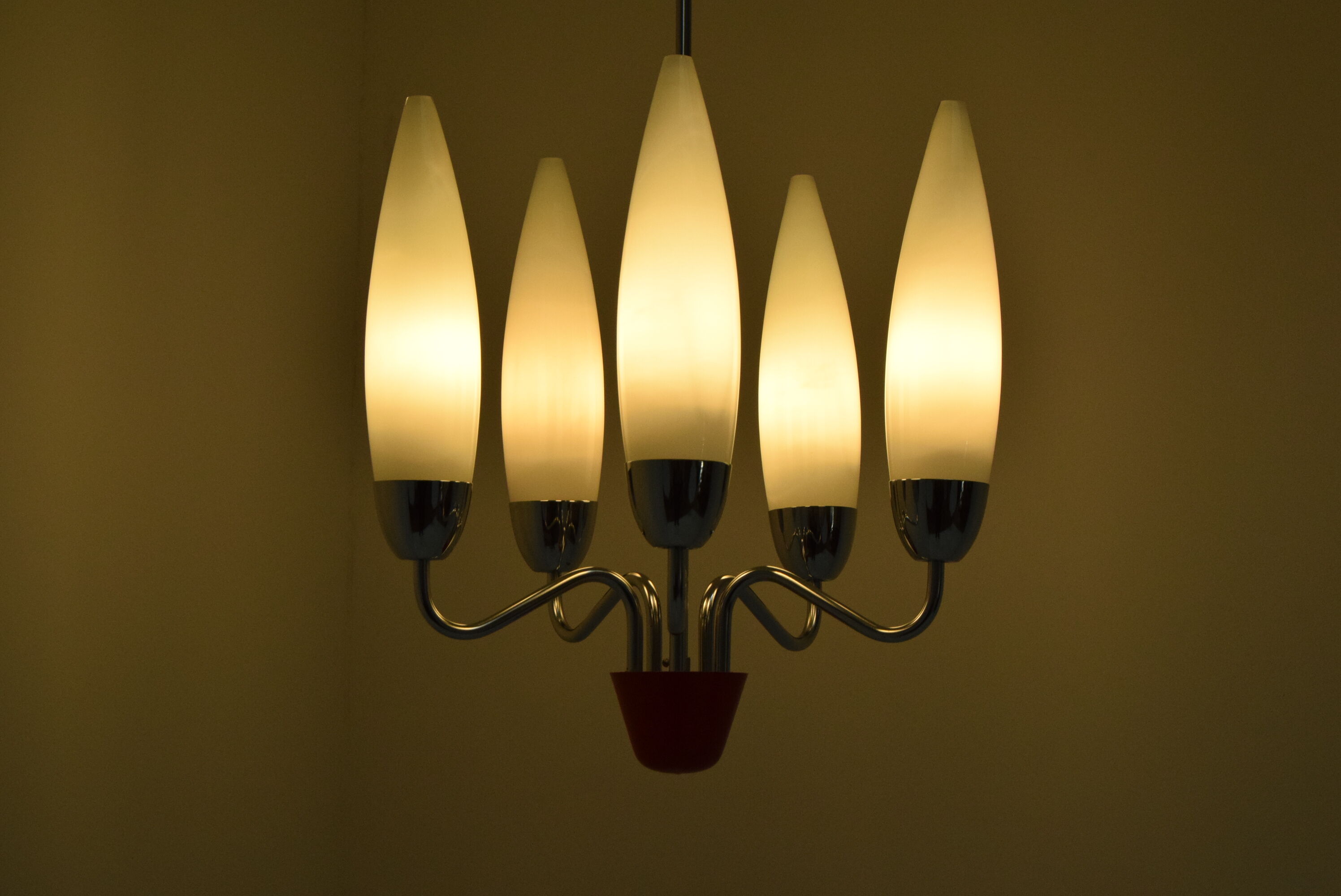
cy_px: 448
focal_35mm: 72
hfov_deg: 28.1
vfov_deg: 19.0
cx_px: 670
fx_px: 2684
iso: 1600
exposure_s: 1/500
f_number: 11
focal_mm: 48
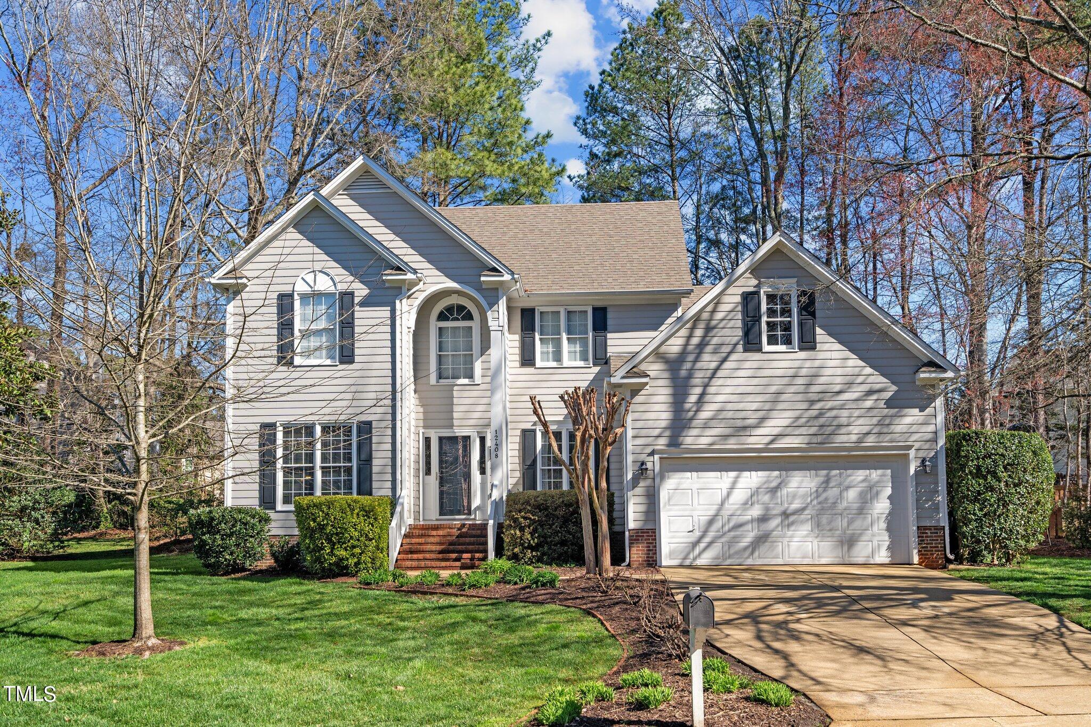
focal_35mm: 35
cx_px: 546
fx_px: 1061
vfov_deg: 37.8
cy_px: 364
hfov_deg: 54.4
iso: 100
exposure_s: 1/90
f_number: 6.7
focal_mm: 35
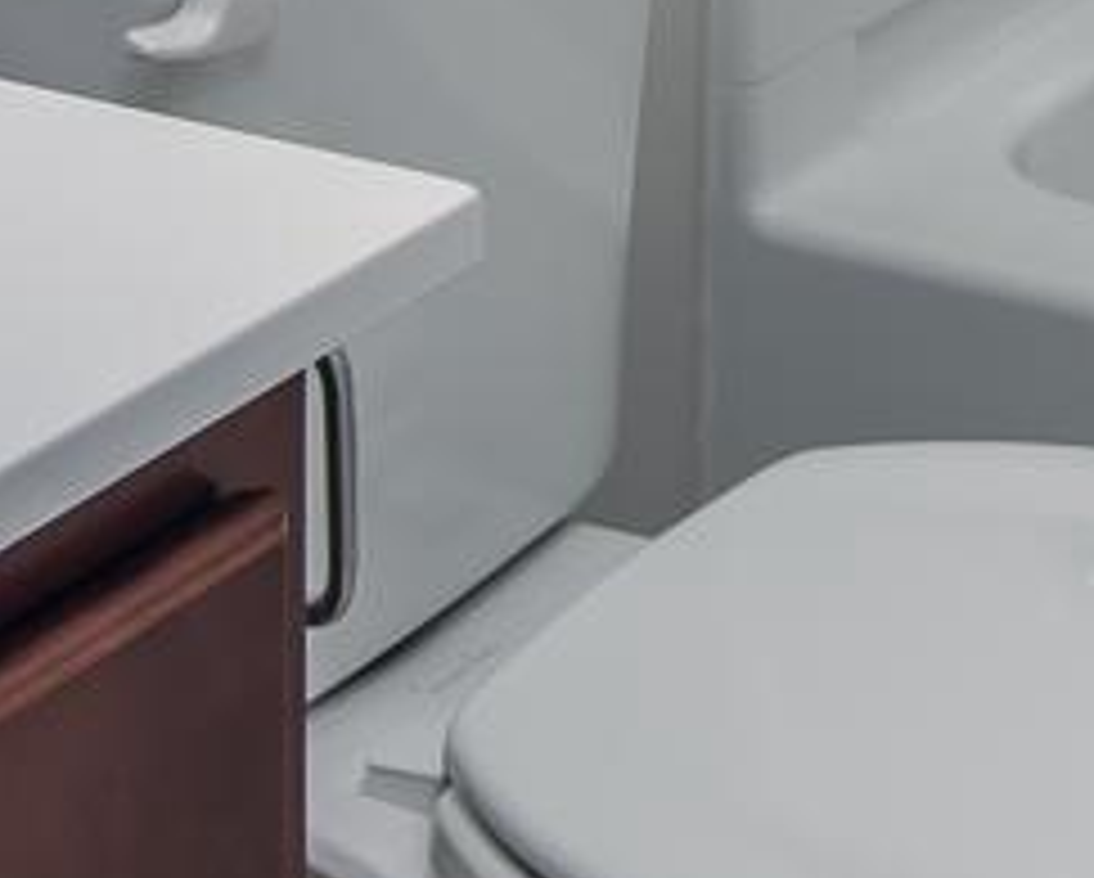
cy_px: -1382
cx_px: 1360
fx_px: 4863
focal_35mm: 150
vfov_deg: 9.1
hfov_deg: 12.5
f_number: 9
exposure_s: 1/250
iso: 200
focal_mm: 19
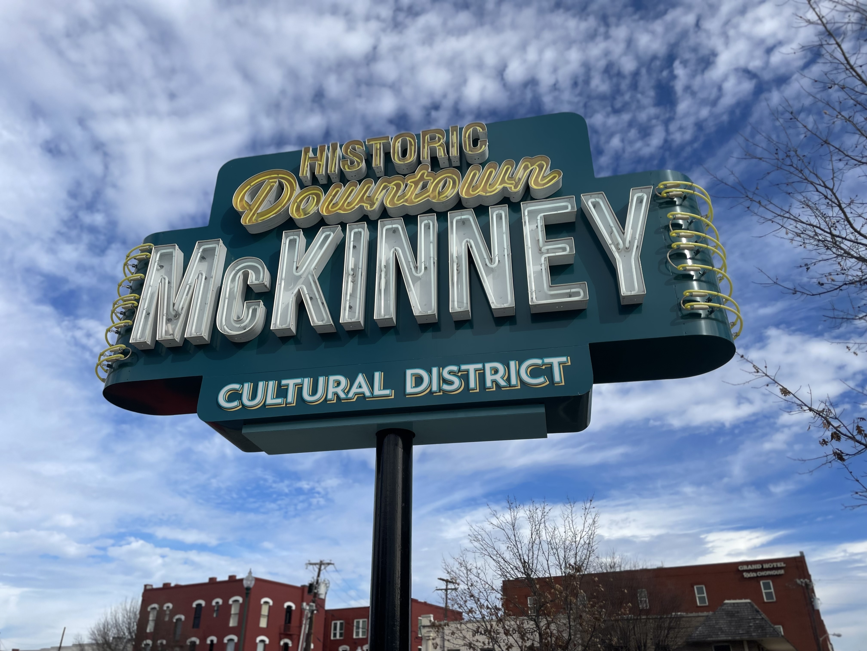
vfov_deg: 53.1
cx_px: 434
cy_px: 326
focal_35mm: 26
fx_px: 651
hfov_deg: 67.3
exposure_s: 1/4132
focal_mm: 4.2
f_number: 1.6
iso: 32
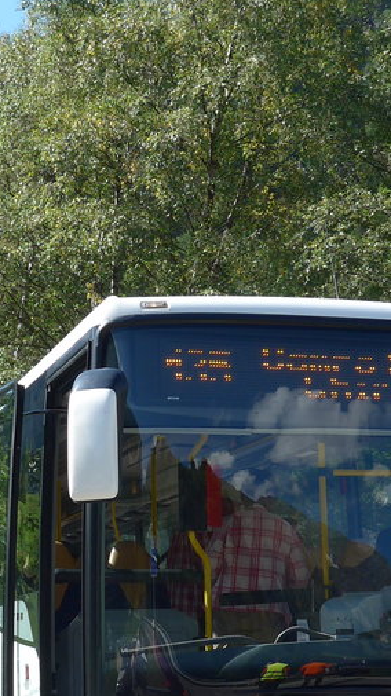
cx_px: 226
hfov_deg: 16.1
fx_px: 1385
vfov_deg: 27.9
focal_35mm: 75
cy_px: 506
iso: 80
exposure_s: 1/640
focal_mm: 6
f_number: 2.8
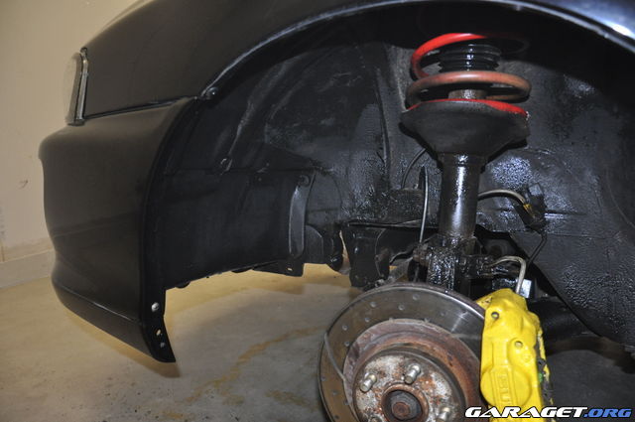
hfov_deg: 67.4
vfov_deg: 47.8
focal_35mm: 27
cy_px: 211
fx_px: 476
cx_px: 318
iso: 800
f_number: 3.5
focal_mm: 18
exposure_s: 1/60
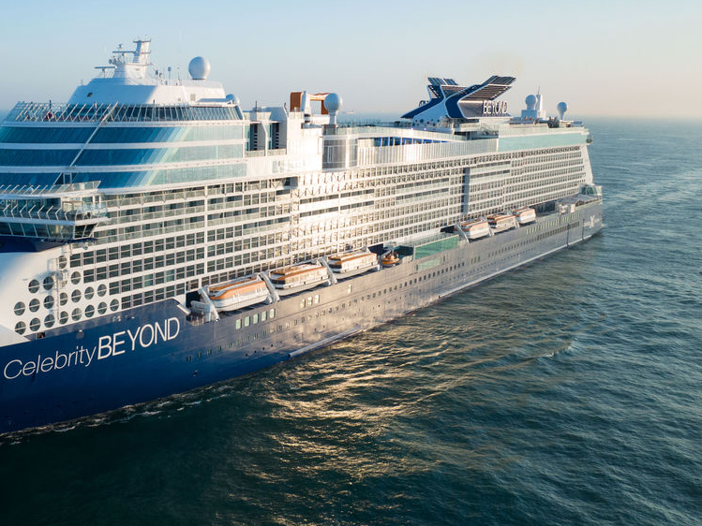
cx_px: 211
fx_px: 832
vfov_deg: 35.1
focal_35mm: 41
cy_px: 243
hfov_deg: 44.8
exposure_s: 1/40
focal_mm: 12.29
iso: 200
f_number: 2.8
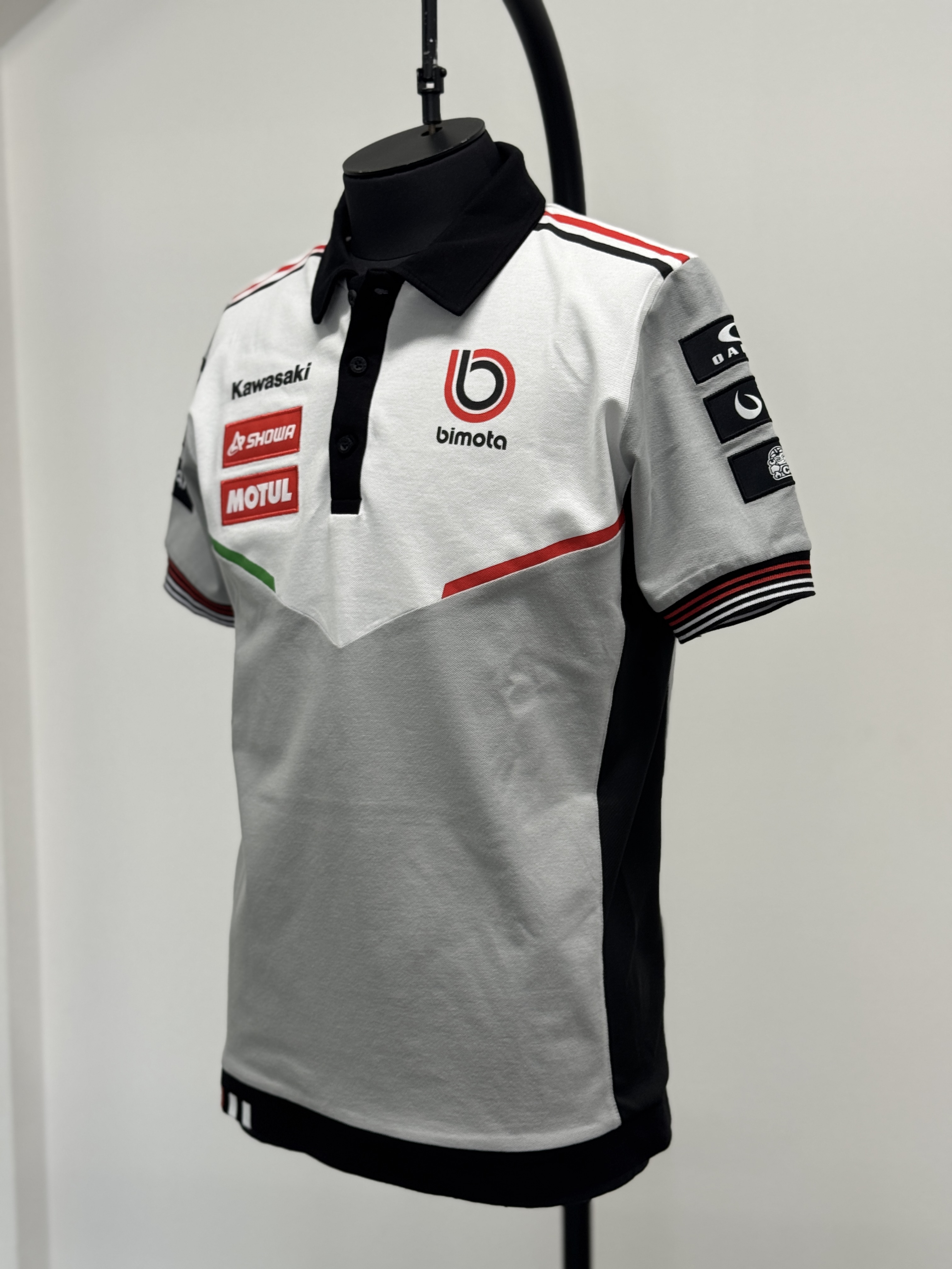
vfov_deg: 39.7
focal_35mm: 48
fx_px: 1760
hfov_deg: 30.3
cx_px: 476
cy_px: 634
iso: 50
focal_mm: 6.76
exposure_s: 1/120
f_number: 1.78
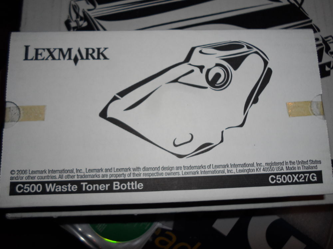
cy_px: 124
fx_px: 240
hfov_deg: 69.4
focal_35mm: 25
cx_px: 166
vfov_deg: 54.9
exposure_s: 1/10
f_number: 9.2
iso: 100
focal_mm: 4.5
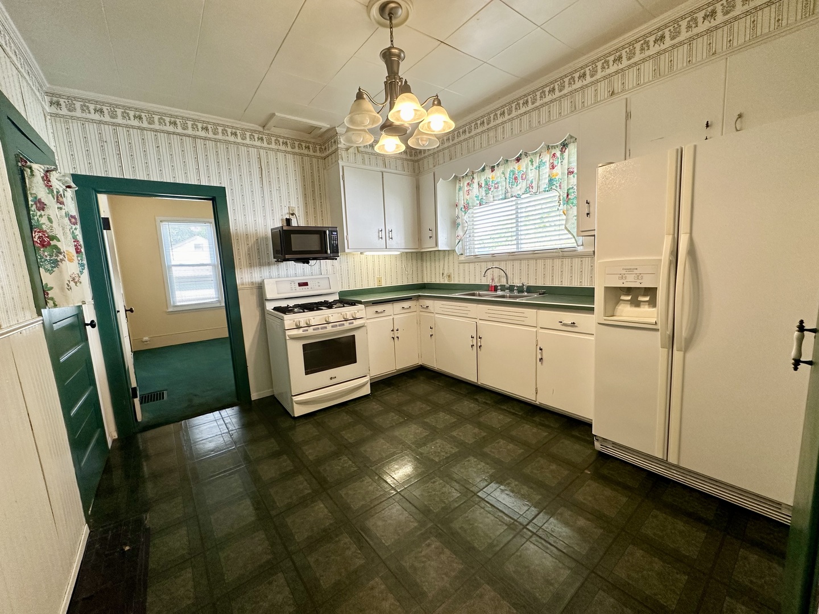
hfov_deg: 102.1
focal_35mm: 14
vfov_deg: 85.7
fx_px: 331
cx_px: 410
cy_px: 307
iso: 125
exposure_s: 1/99
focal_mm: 2.22
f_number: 2.2
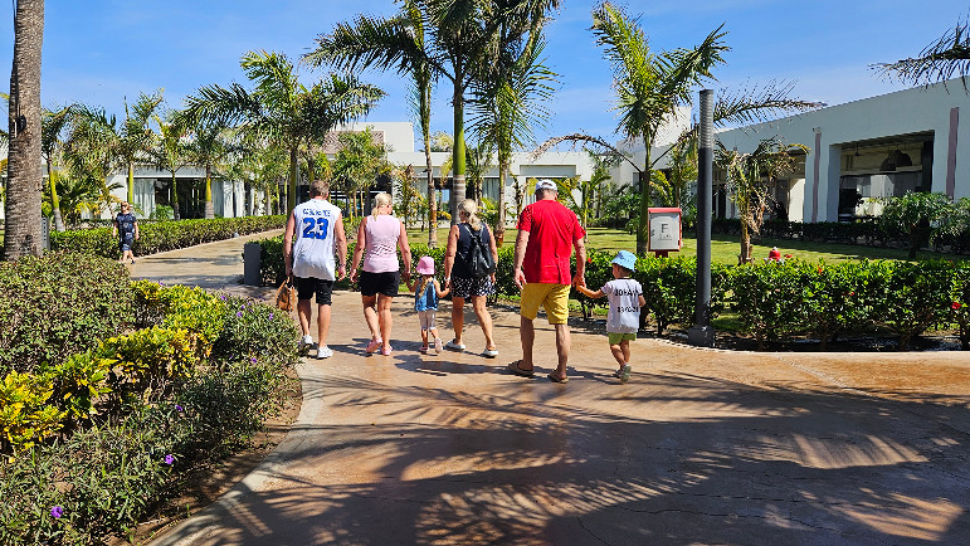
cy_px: 219
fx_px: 669
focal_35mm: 26
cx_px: 469
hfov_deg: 71.9
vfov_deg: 44.2
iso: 25
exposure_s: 1/1967
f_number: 1.8
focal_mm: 5.4
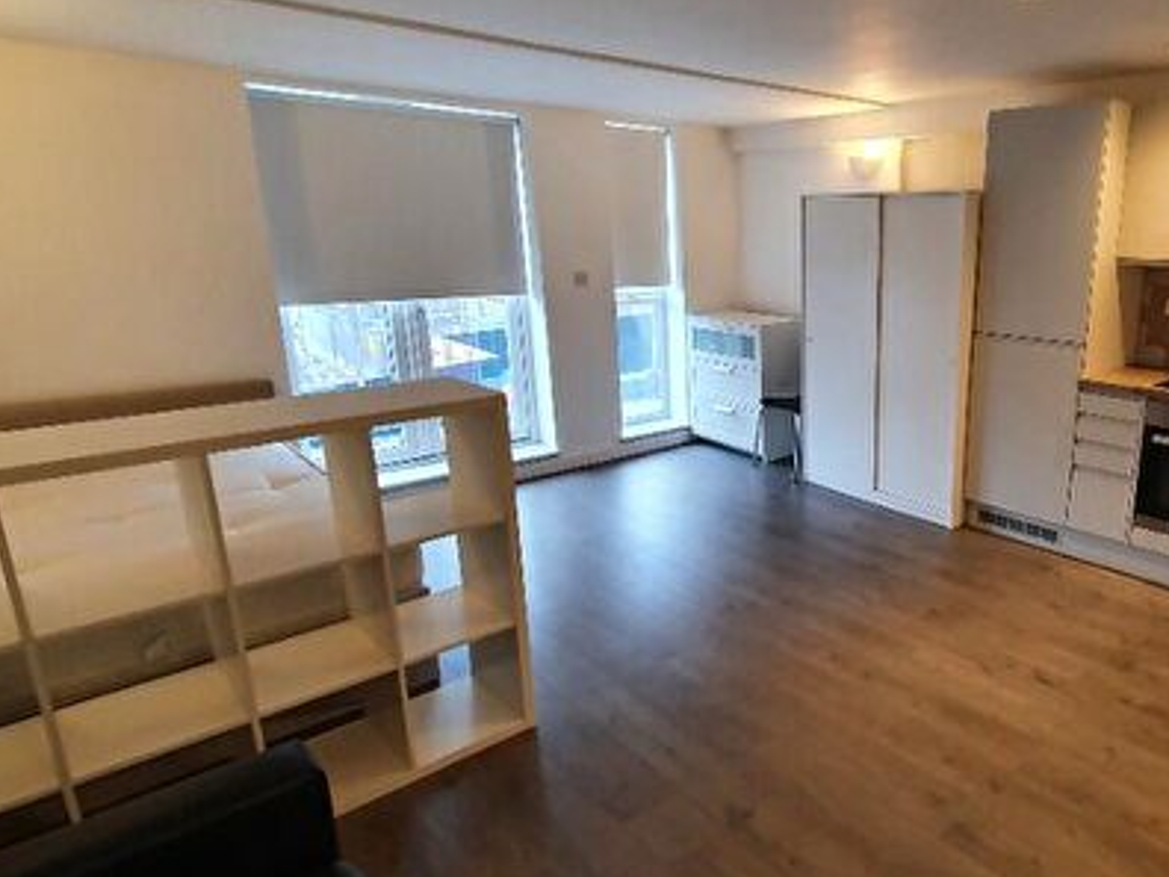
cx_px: 812
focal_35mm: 23
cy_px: 412
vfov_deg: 58.8
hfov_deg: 71.0
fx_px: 777
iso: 200
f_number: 2.2
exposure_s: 1/50
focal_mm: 1.8
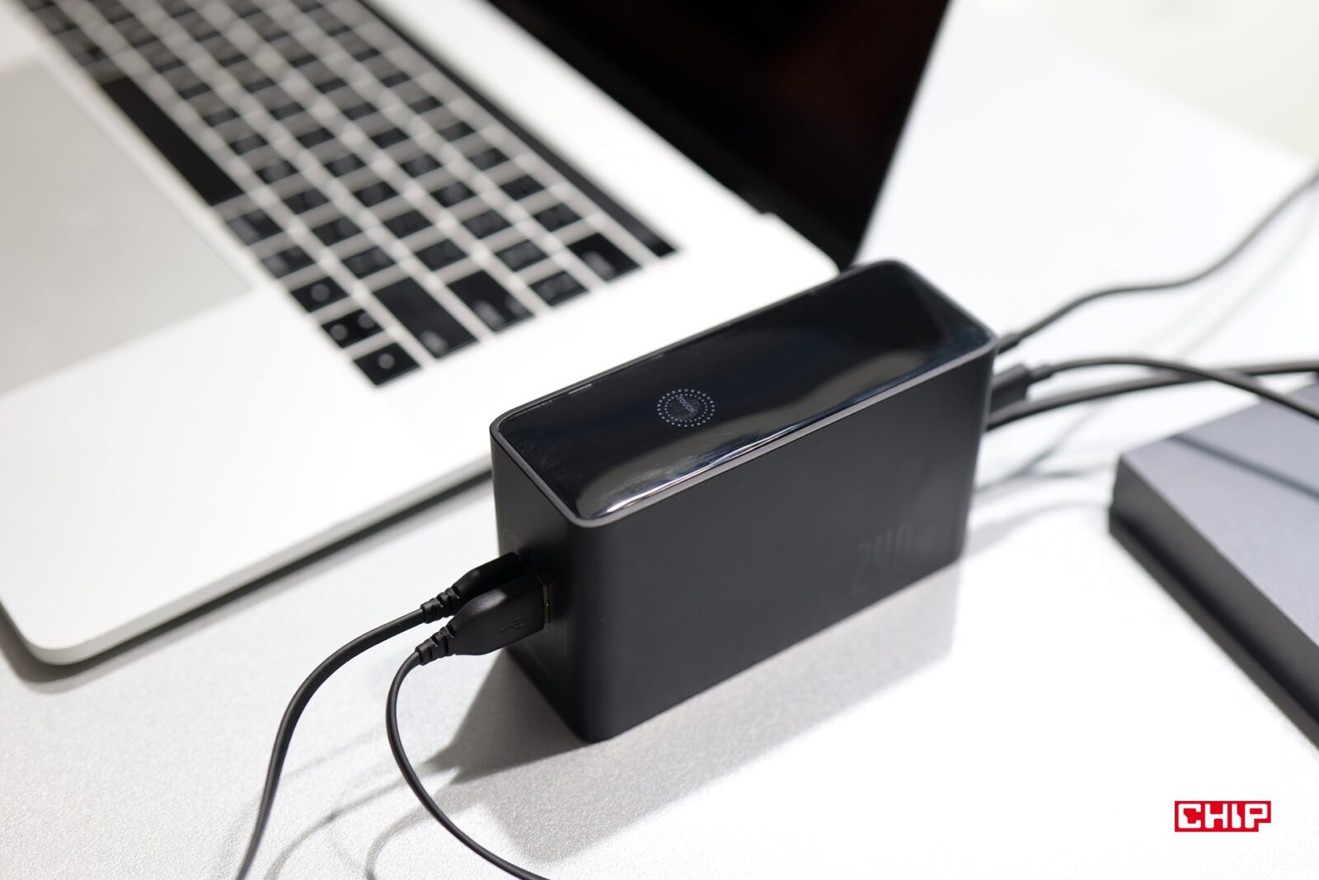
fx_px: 1832
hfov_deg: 39.6
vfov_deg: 27.0
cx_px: 660
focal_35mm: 50
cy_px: 440
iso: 640
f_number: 3.2
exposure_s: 1/50
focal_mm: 50
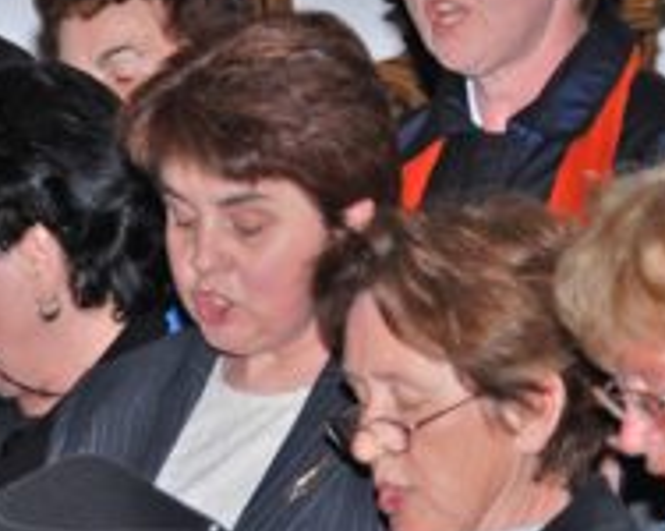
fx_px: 5761
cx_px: 297
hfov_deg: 6.6
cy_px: 142
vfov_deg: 5.3
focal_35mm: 293
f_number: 5.6
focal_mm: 78
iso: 200
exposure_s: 1/60
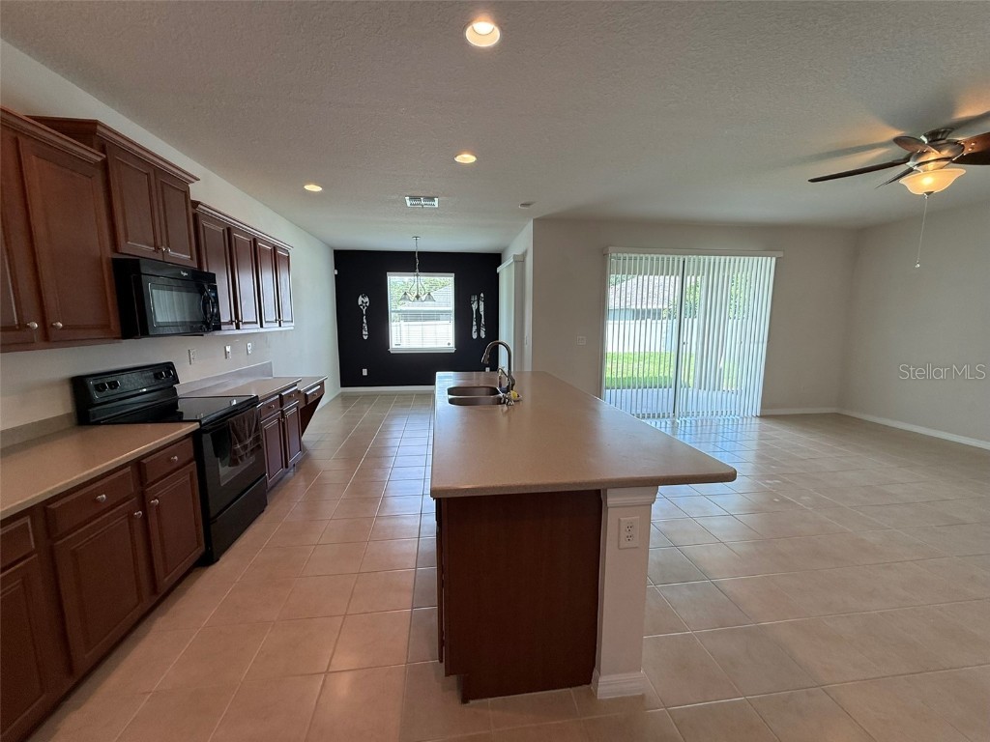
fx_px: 400
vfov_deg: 85.7
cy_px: 371
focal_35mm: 14
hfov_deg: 102.1
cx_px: 495
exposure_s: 1/40
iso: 64
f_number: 2.2
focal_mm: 2.22
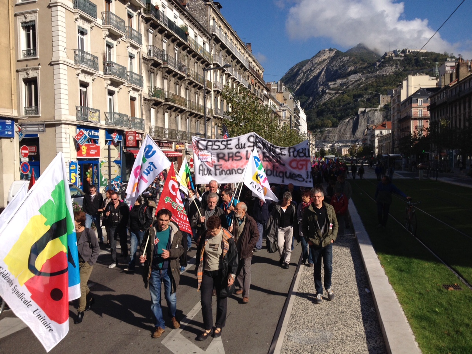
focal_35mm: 35
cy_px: 177
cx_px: 236
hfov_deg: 52.6
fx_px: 477
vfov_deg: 40.7
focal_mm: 4.28
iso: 50
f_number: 2.4
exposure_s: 1/2513
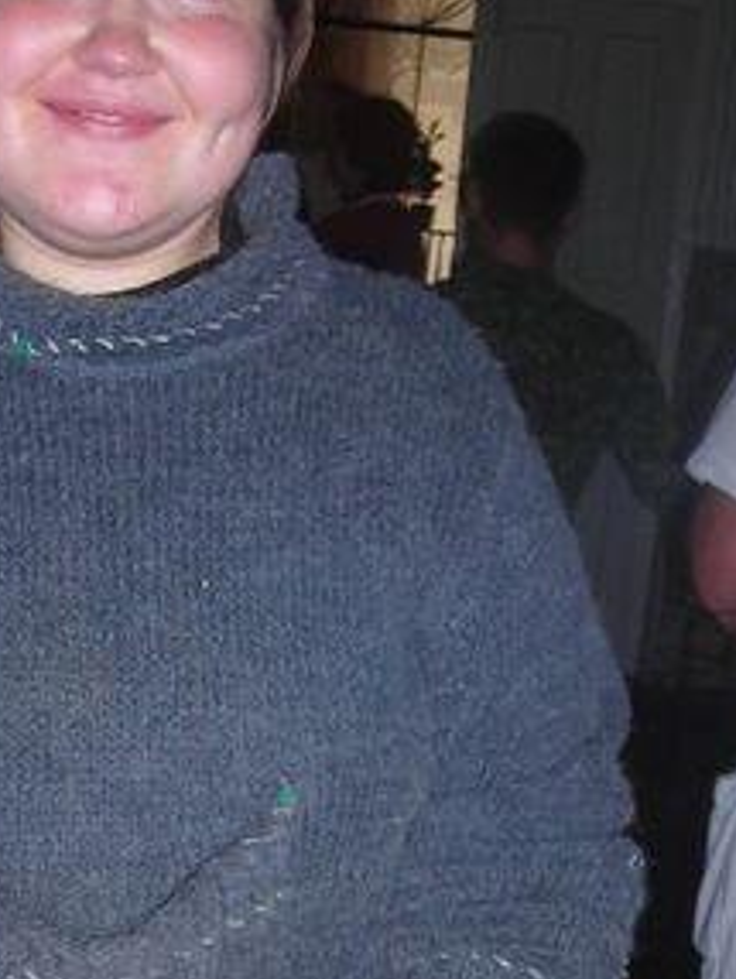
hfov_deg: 17.3
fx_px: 2406
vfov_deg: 22.9
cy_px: 650
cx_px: 168
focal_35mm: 85
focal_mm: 6.3
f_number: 3.2
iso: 65
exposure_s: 1/60.1
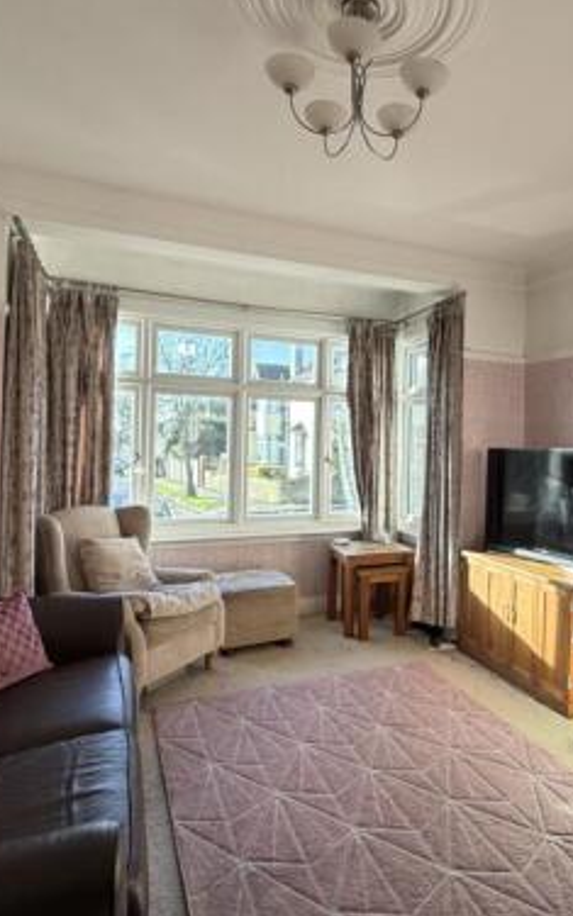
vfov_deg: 77.1
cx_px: 401
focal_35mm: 23
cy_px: 442
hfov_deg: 51.6
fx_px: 575
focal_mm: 2.22
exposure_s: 1/121
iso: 200
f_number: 2.2
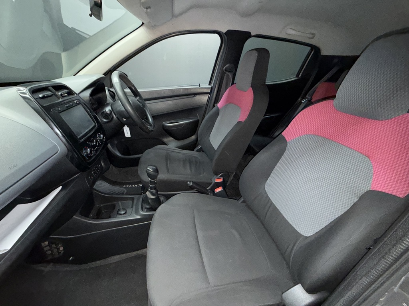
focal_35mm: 14
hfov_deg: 102.1
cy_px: 153
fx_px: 165
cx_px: 204
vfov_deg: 85.7
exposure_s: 1/40
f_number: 2.2
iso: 320
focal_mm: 2.22
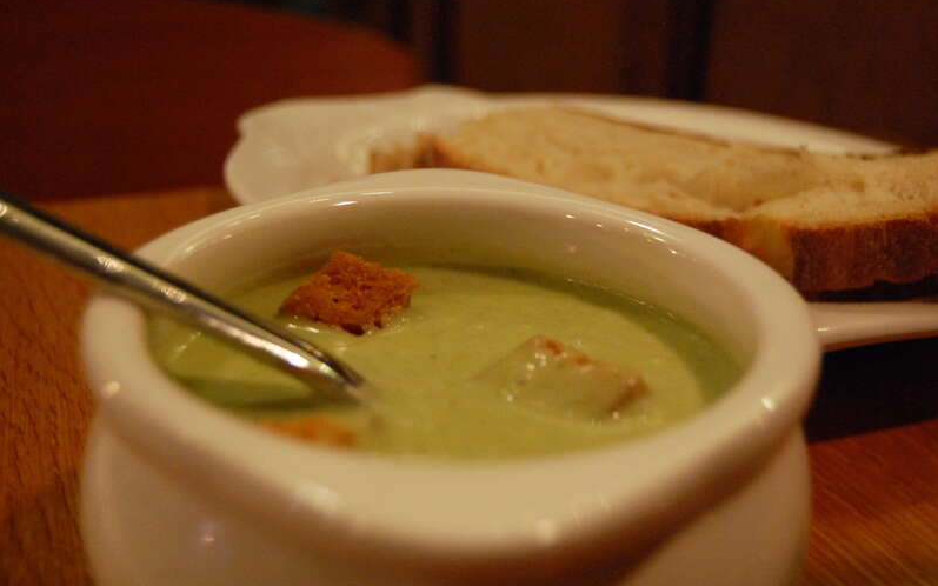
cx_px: 470
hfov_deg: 42.2
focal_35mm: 48
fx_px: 1214
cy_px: 298
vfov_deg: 27.1
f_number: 4.5
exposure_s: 1/6
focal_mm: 31
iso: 1600
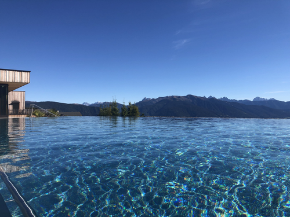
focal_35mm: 28
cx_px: 145
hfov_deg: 63.4
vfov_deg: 49.7
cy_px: 108
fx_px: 235
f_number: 1.8
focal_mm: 3.99
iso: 20
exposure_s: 1/2288
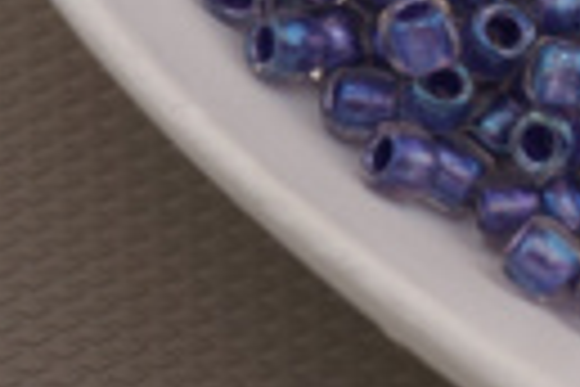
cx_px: 724
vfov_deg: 5.5
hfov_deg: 8.3
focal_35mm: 246
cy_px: -158
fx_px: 3959
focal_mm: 47
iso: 100
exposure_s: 1/80
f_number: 6.3
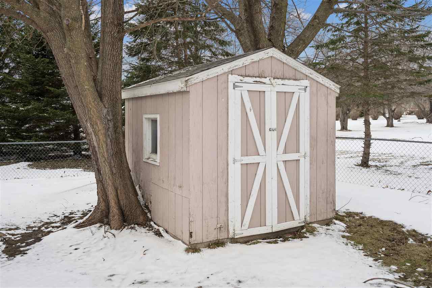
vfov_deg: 42.3
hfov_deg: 60.3
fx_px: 372
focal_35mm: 31
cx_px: 216
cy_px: 144
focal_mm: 31
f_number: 9
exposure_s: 1/640
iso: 400
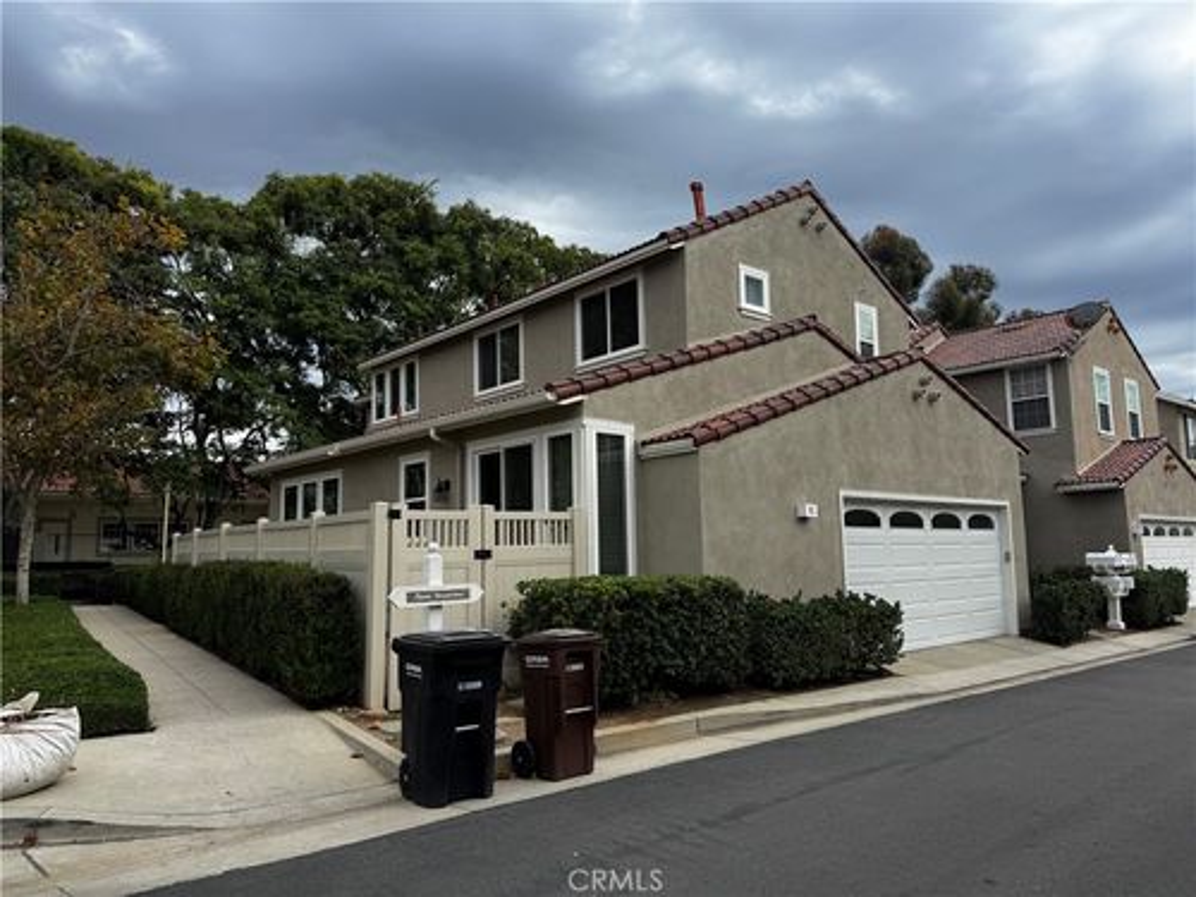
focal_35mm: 24
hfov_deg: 71.6
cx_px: 598
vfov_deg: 56.8
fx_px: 829
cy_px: 448
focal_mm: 6.76
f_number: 1.78
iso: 80
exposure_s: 1/2959
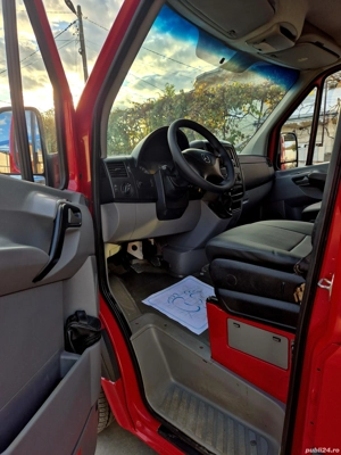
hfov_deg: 58.9
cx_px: 170
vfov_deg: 73.9
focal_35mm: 23
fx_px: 302
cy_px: 228
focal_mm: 5.4
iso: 25
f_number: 1.8
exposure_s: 1/256
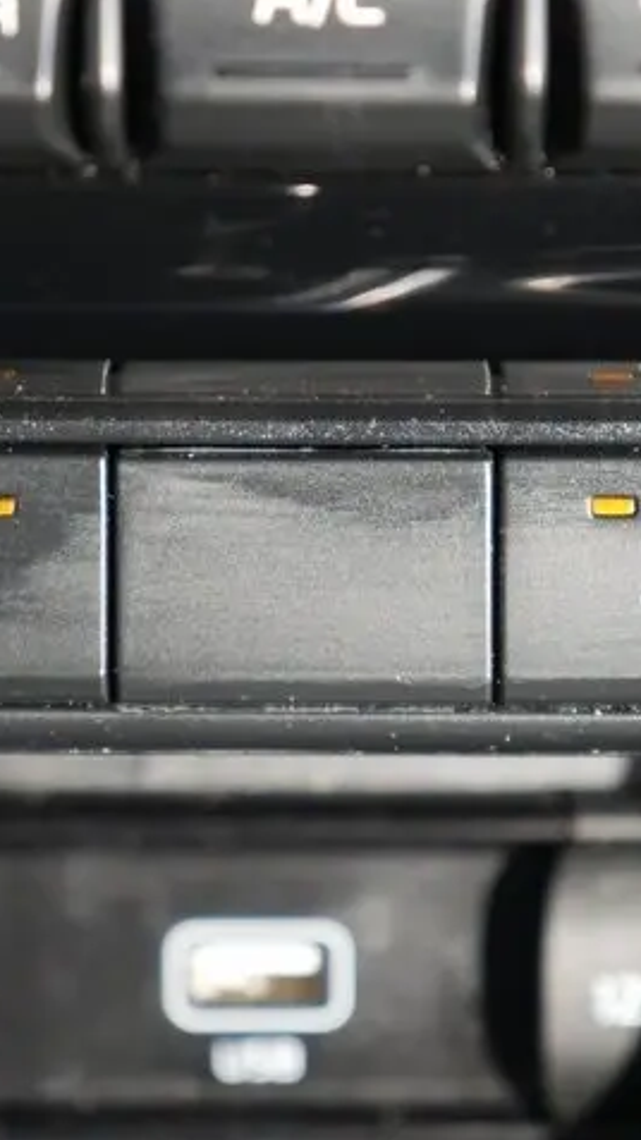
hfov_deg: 9.8
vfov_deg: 17.4
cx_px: 299
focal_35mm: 123
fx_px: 3720
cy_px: 570
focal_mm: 42
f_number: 5.6
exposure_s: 1/100
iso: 1000
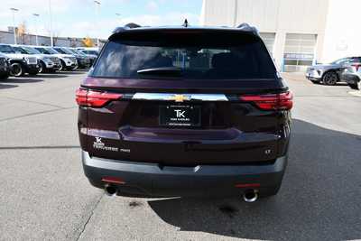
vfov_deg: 43.6
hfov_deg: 61.9
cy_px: 120
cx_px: 180
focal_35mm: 30
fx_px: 301
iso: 200
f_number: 7.1
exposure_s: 1/250
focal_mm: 20
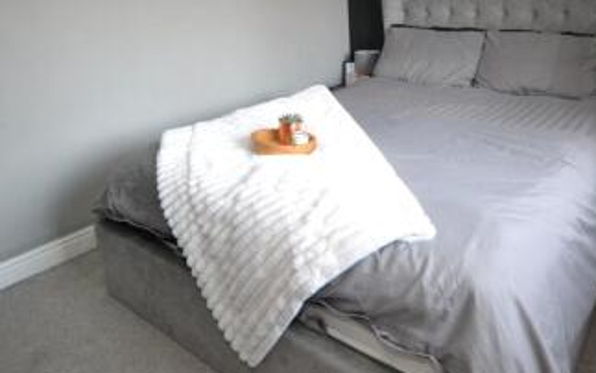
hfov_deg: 67.1
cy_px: 115
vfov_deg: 45.1
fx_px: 439
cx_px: 380
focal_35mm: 27
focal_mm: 12
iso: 1000
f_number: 4.5
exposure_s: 1/60
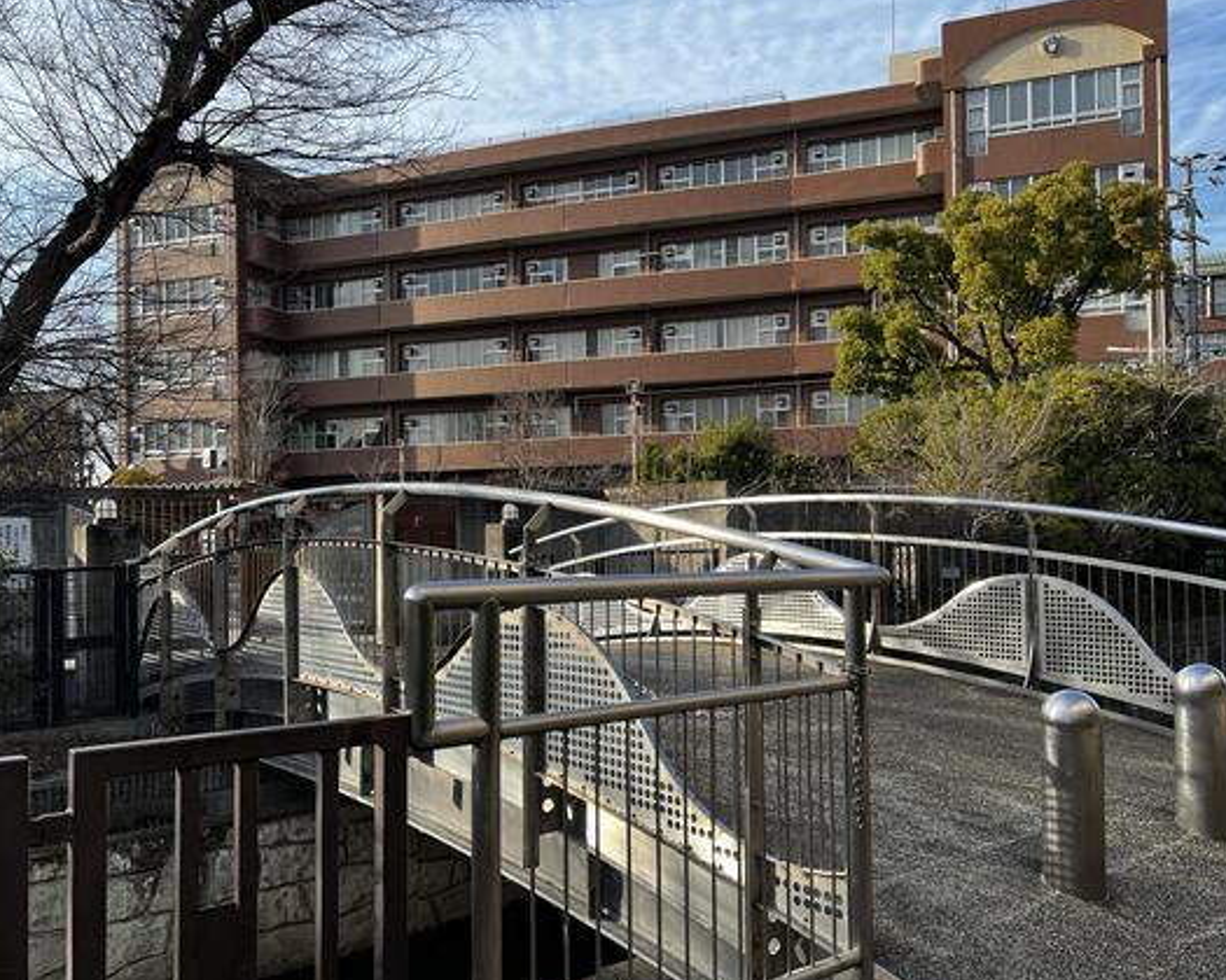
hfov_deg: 60.3
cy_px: 513
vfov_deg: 50.0
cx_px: 680
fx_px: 1052
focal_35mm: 29
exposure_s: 1/1124
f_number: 1.5
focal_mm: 5.7
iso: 50
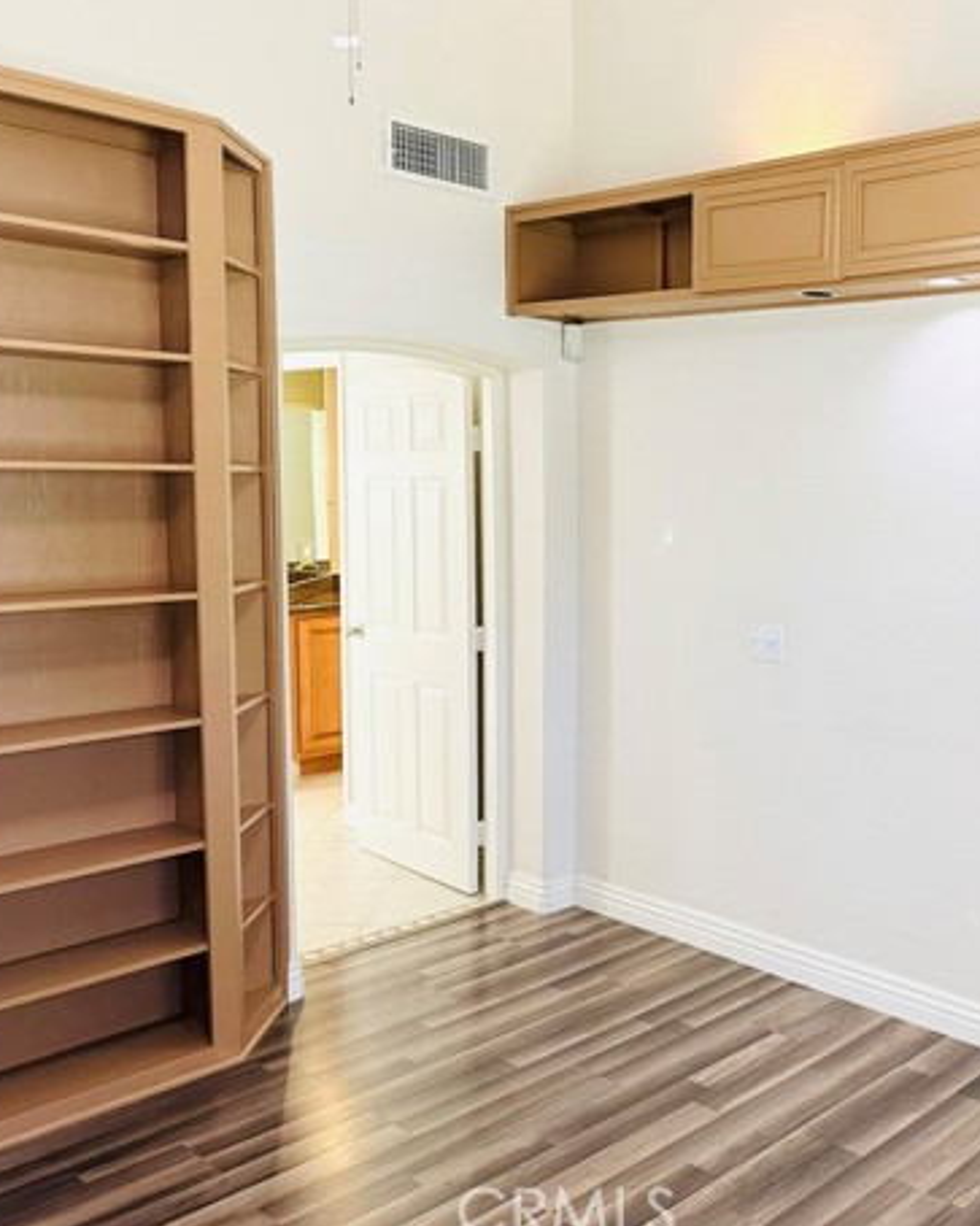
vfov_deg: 54.2
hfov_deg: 42.0
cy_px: 602
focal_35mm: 33
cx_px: 823
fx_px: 1197
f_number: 1.78
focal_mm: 6.86
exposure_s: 1/60
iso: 160
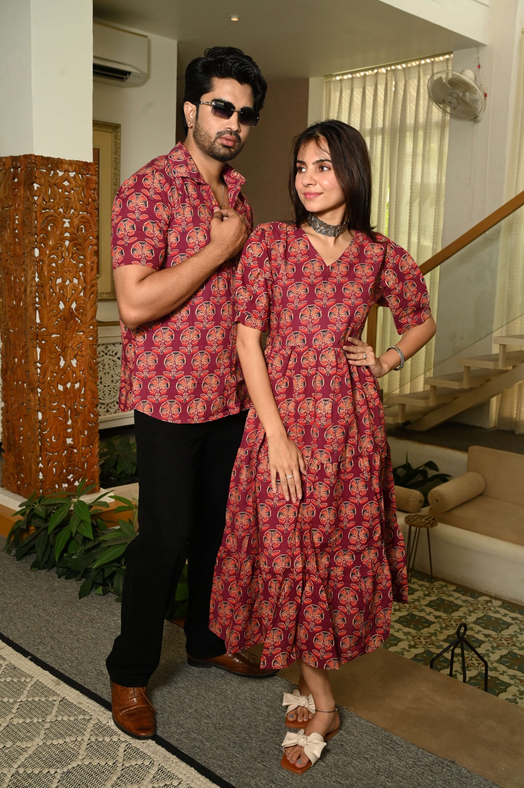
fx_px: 787
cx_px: 262
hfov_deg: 36.8
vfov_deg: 53.2
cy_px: 394
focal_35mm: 36
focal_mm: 36
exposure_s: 1/160
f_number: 8
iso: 640
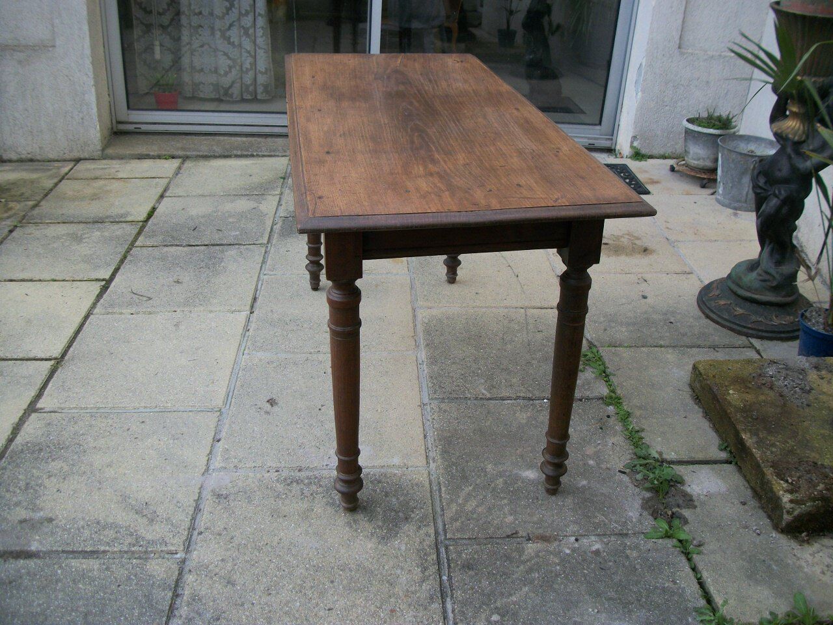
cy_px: 312
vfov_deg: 44.2
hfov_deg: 56.8
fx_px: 770
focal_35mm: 32
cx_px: 416
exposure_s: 1/125
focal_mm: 5.7
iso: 80
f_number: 2.9
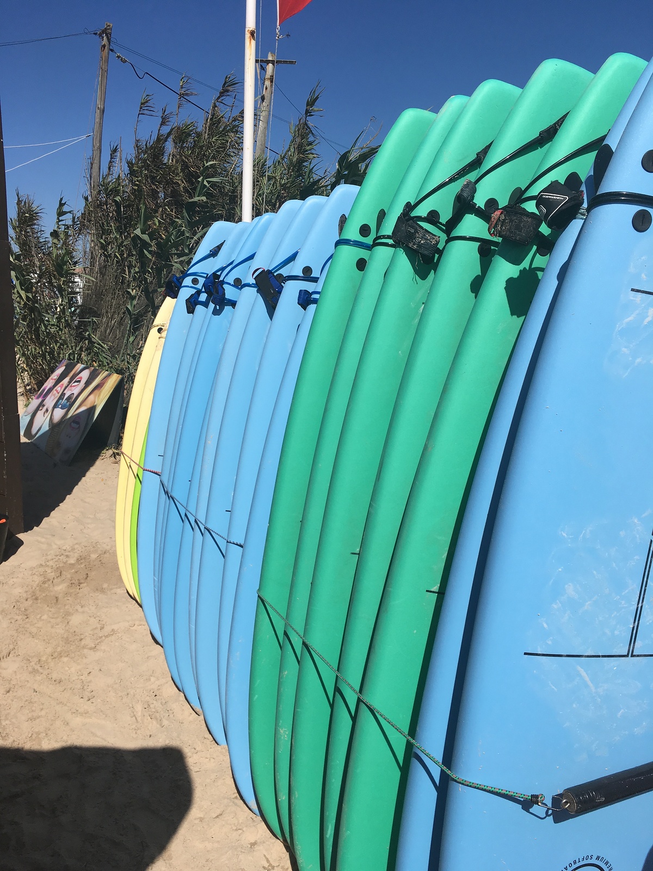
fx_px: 729
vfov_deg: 61.7
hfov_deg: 48.2
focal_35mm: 29
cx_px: 326
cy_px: 436
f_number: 2.2
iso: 25
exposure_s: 1/2959
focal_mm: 4.15
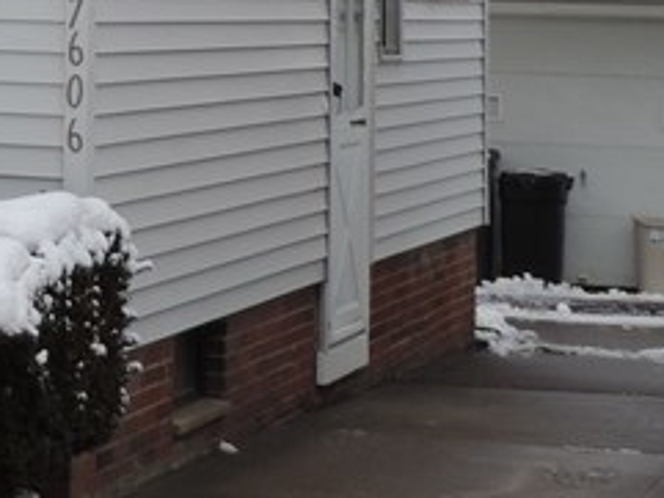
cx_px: -413
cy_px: -360
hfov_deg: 11.1
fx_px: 3263
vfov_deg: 8.4
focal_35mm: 170
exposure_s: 1/160
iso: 80
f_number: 3.3
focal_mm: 7.1
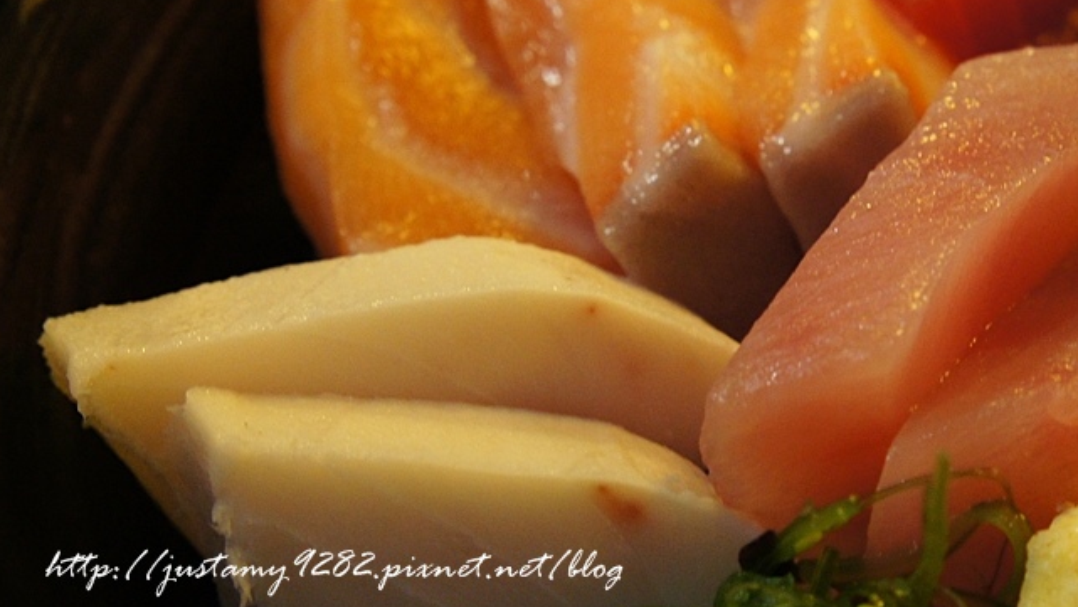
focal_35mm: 73
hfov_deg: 28.8
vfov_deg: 16.6
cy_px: 216
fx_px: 2080
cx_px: 742
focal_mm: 33
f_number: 5
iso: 1600
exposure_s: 1/8
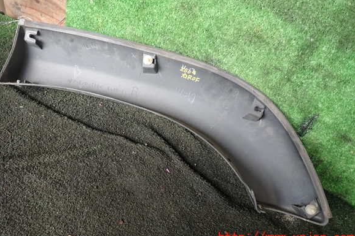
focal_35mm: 27
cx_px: 173
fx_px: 266
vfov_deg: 47.9
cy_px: 108
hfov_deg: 67.4
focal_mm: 4.5
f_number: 2
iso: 200
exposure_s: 1/40
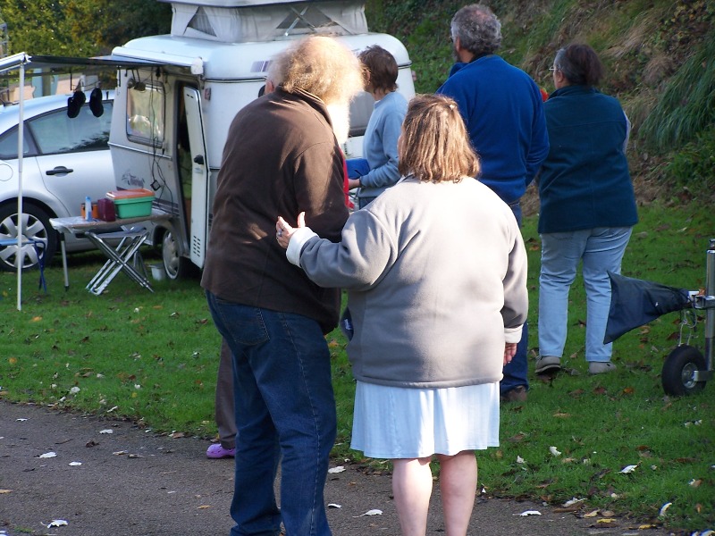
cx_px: 358
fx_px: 3491
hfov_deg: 11.7
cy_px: 268
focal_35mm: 169
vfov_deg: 8.8
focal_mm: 28
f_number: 3.2
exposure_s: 1/125
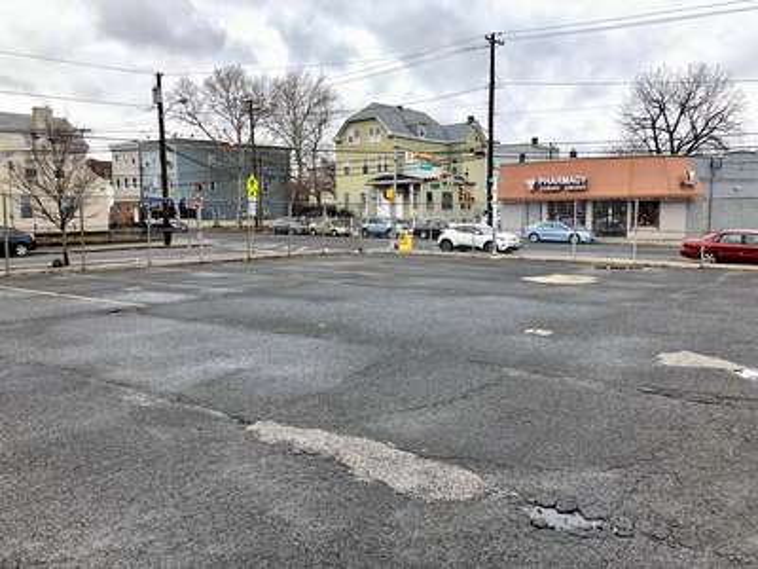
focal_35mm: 28
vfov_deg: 49.7
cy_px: 284
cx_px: 379
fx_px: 613
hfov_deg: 63.4
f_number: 1.8
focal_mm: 4
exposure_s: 1/405
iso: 20
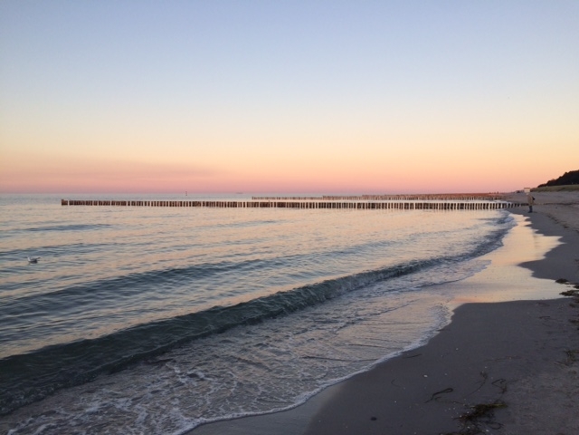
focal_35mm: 29
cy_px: 218
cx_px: 290
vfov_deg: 48.2
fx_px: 485
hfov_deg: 61.7
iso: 32
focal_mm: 4.15
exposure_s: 1/260
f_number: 2.2
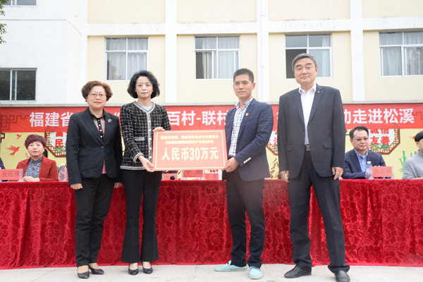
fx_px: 446
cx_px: 212
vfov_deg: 35.1
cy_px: 141
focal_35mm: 38
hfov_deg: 50.7
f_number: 14
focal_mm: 38
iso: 640
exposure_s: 1/40
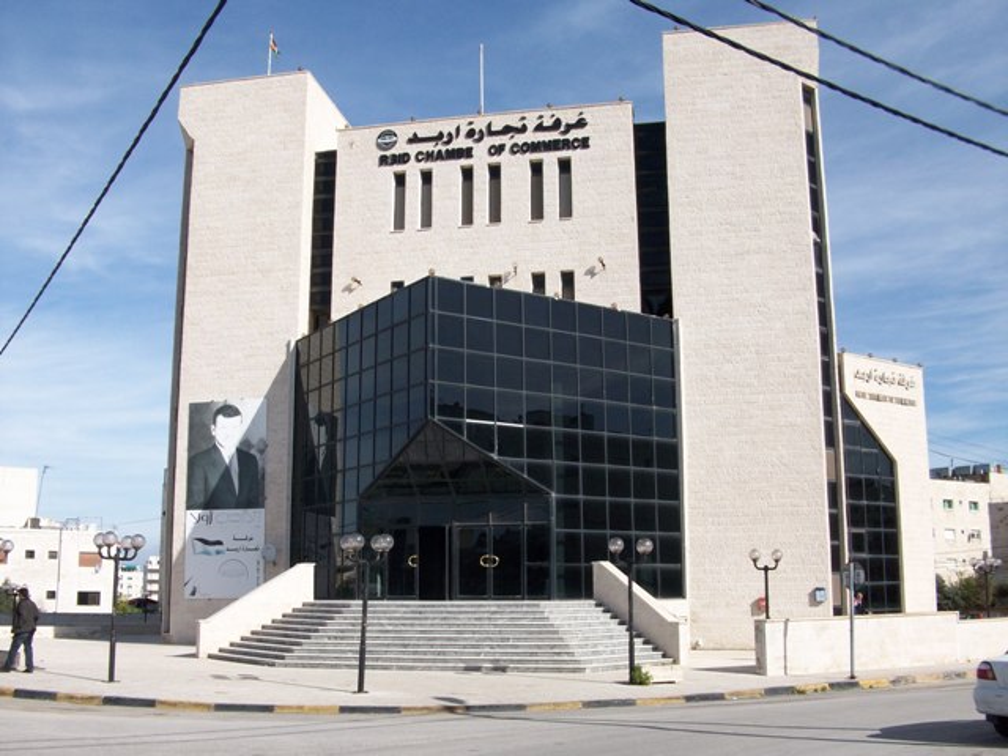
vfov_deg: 41.8
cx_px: 504
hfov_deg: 54.0
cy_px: 378
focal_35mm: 34
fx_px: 990
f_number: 5.5
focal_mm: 5.7
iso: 64
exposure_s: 1/416
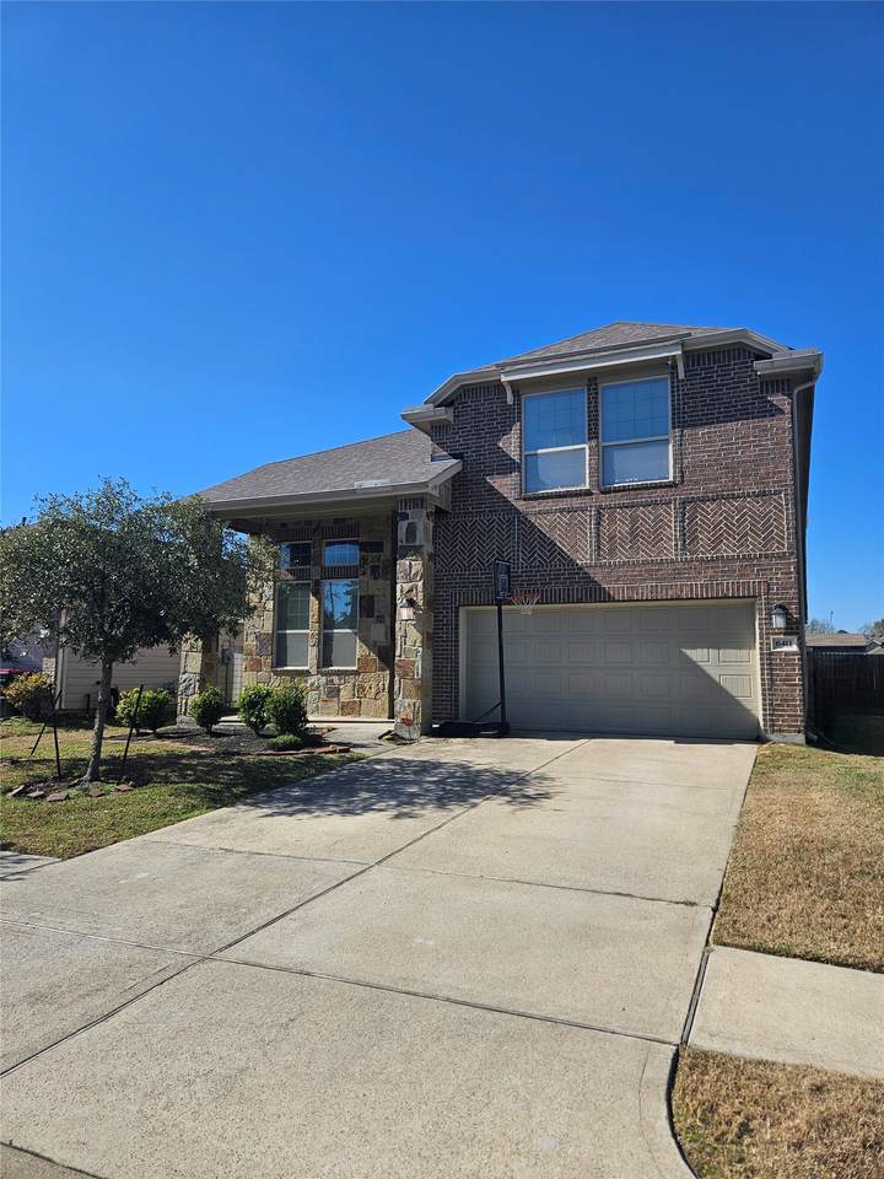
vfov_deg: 73.9
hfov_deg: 58.9
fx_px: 783
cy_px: 590
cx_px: 442
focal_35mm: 23
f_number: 1.8
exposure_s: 1/3333
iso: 25
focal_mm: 5.4
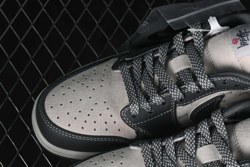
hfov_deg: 16.1
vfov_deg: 10.8
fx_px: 875
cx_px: 205
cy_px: 136
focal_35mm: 126
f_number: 7.1
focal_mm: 50
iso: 160
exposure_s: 1/60
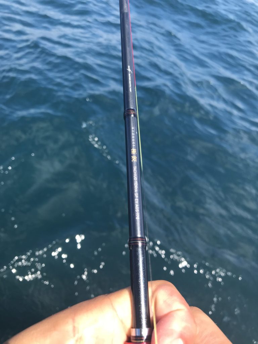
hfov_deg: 49.7
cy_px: 172
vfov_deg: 63.4
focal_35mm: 28
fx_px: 278
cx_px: 129
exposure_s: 1/958
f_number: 1.8
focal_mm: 3.99
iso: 20
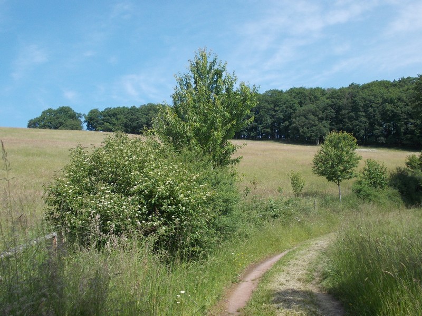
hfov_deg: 49.0
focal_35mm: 38
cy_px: 158
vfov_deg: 37.7
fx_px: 463
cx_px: 211
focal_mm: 5.3
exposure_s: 1/200
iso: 80
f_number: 6.2
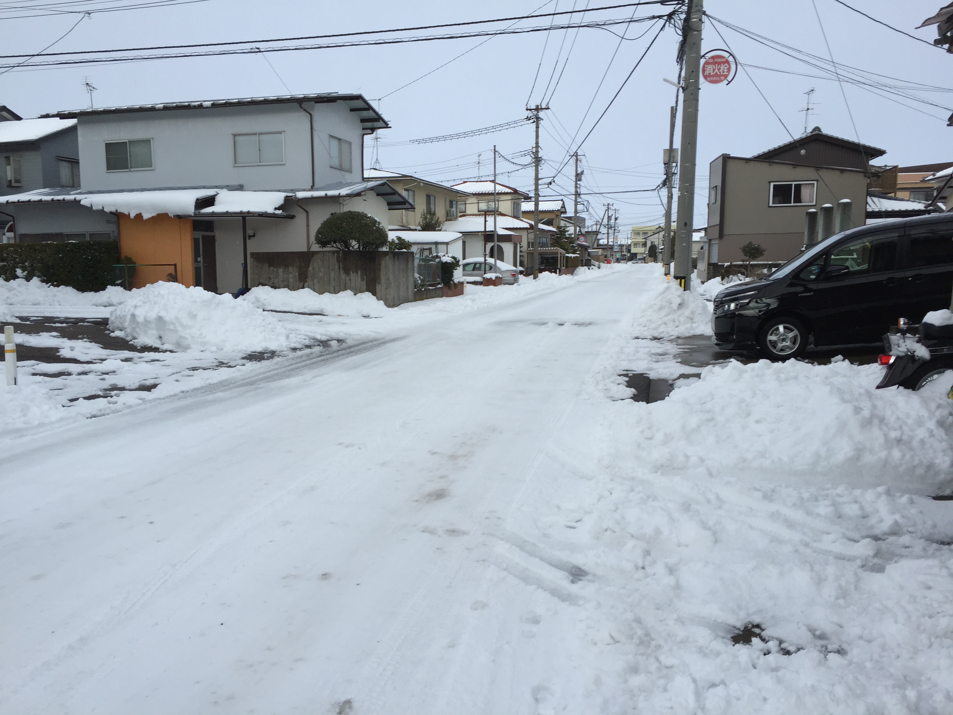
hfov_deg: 61.7
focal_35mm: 29
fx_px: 798
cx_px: 476
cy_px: 358
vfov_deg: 48.2
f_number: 2.2
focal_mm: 4.15
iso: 32
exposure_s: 1/425
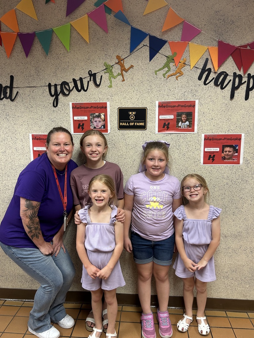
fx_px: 254
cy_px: 169
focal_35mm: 26
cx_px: 127
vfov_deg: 67.3
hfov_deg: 53.1
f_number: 1.5
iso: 125
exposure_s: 1/60
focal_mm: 5.7
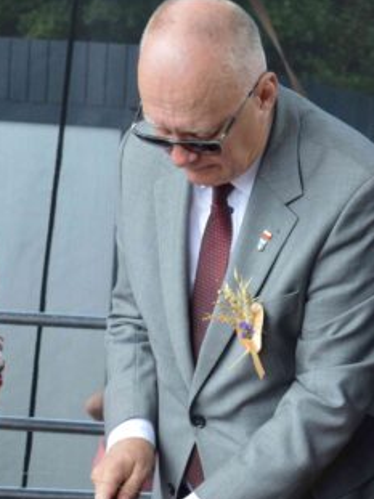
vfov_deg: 14.8
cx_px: 348
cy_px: 336
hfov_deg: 11.1
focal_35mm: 133
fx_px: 1917
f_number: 5.6
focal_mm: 28
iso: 250
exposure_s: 1/125
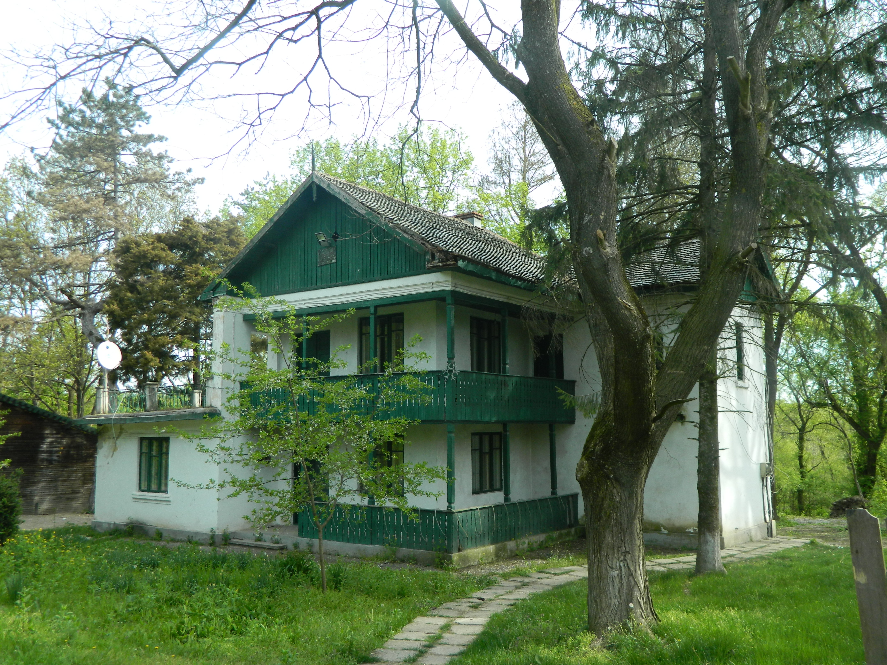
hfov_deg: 58.4
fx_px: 794
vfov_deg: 45.4
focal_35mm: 31
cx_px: 444
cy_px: 332
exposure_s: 1/320
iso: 110
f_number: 3.2
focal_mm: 5.6
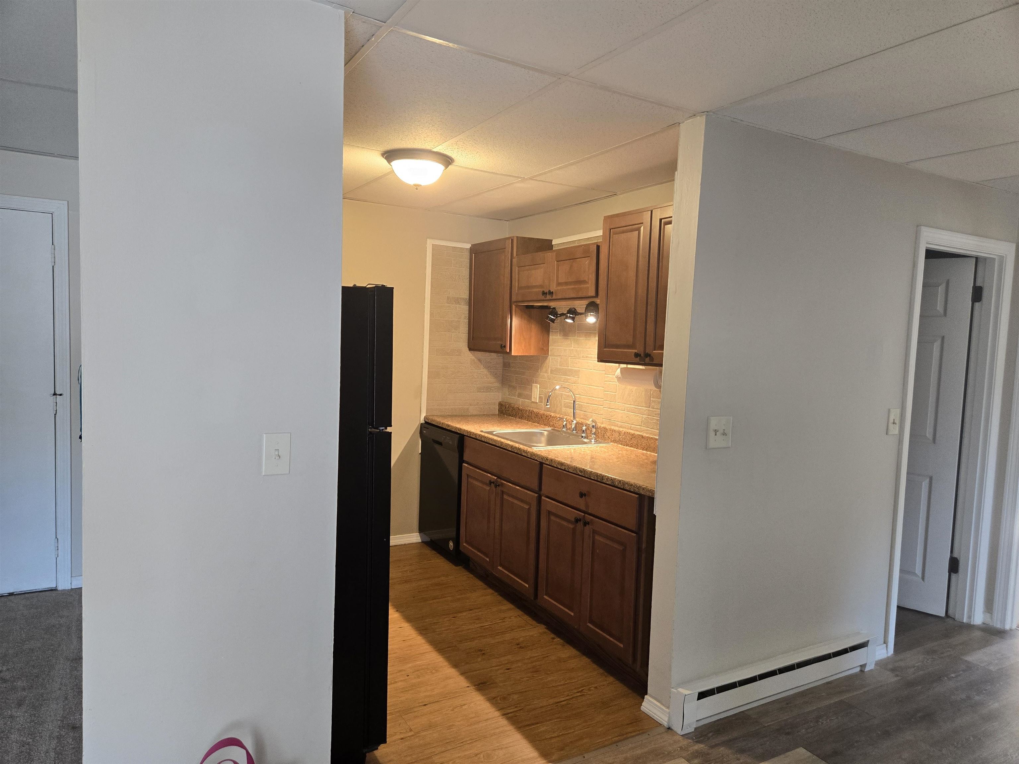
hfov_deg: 73.9
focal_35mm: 23
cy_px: 382
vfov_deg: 58.9
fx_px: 677
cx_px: 510
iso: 320
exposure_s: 1/120
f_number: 1.8
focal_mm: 5.4
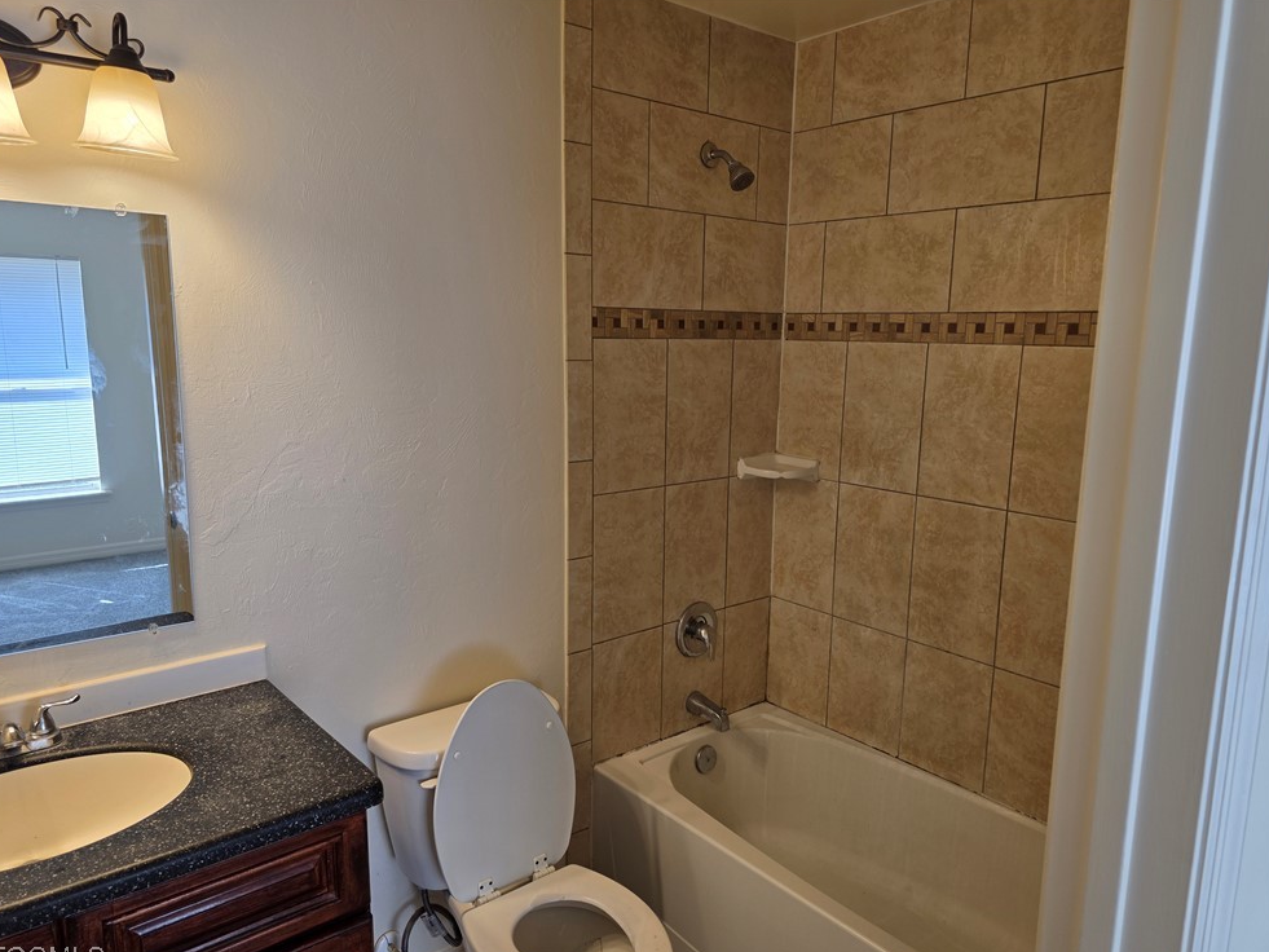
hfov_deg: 71.6
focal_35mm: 24
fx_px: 880
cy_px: 490
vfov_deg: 56.8
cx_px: 644
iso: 40
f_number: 1.7
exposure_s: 1/120
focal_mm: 6.3
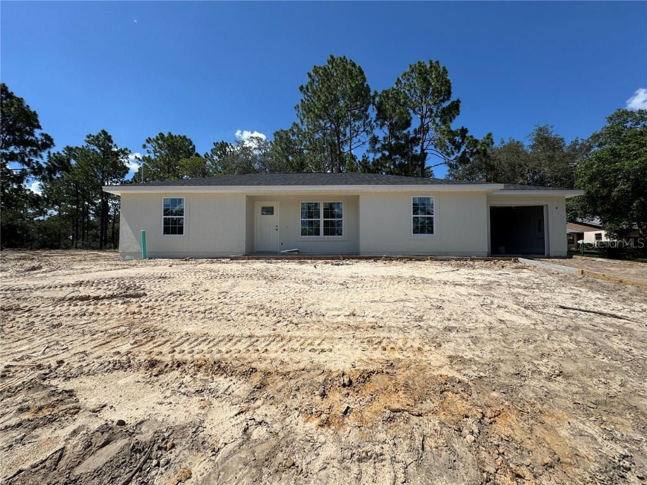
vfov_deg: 85.7
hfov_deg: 102.1
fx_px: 262
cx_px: 324
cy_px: 242
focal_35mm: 14
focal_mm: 2.22
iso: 50
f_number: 2.2
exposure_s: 1/3247
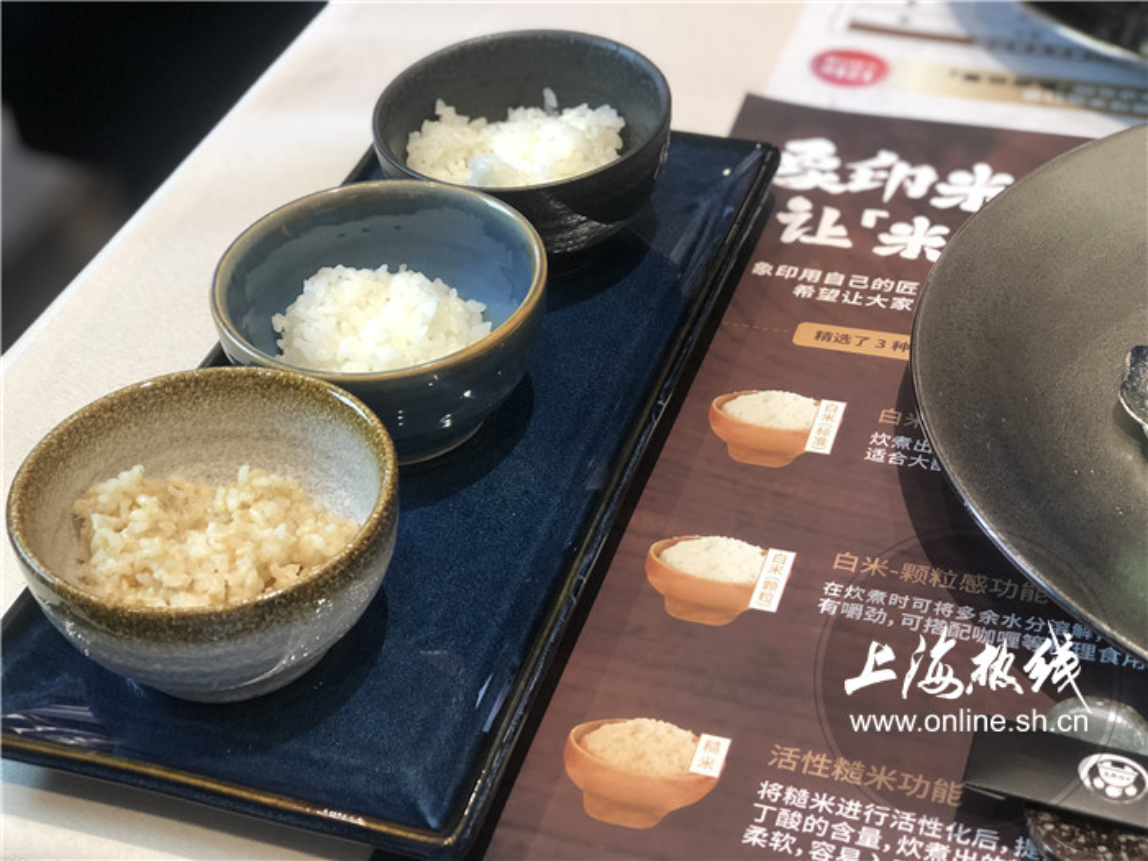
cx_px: 574
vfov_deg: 25.7
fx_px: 1890
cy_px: 430
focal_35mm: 57
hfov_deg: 33.8
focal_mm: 6.6
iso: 100
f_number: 2.8
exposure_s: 1/33
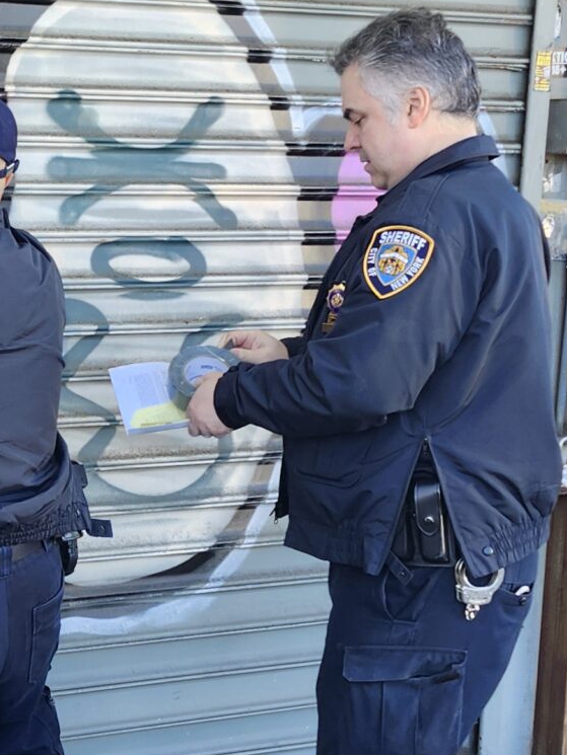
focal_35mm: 79
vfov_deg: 24.7
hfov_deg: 17.6
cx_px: -145
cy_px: 360
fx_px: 1725
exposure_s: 1/180
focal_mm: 5.54
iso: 64
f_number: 1.8
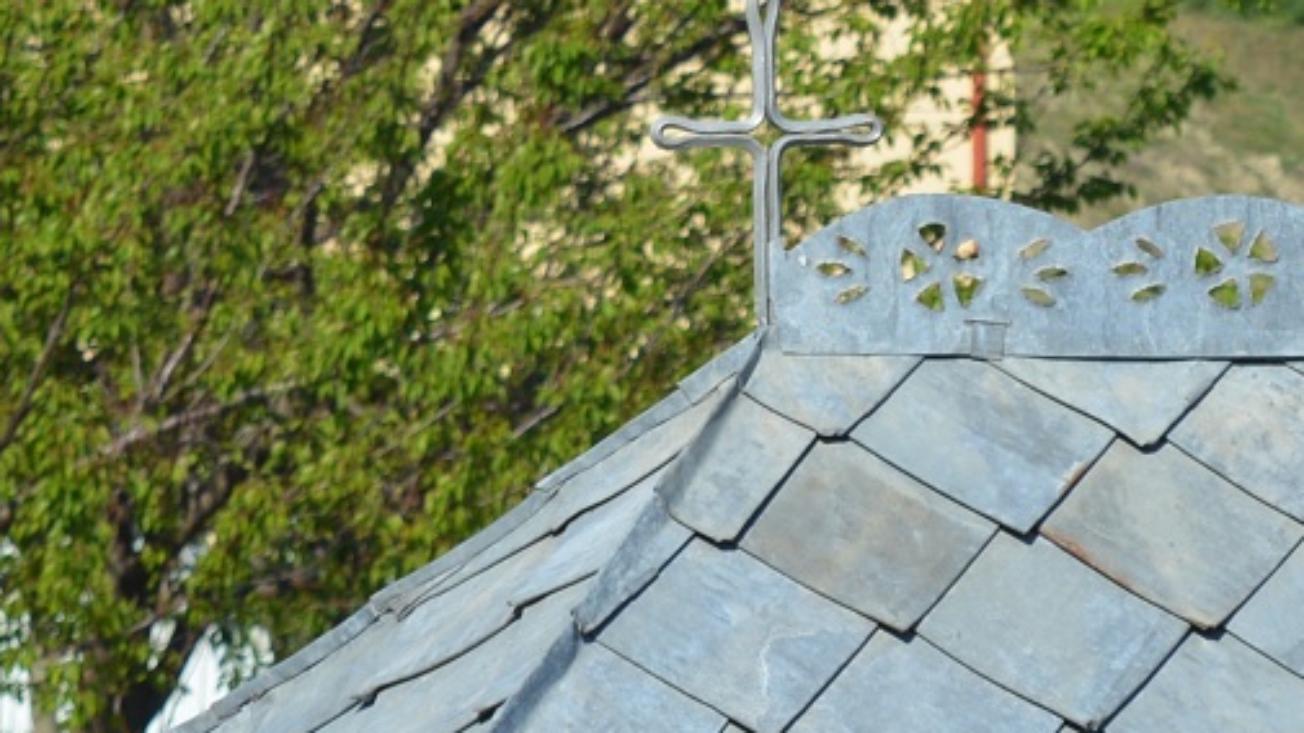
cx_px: 1950
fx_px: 11827
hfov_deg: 6.2
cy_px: 1316
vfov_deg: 3.5
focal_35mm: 342
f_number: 9
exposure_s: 1/320
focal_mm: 55
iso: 100
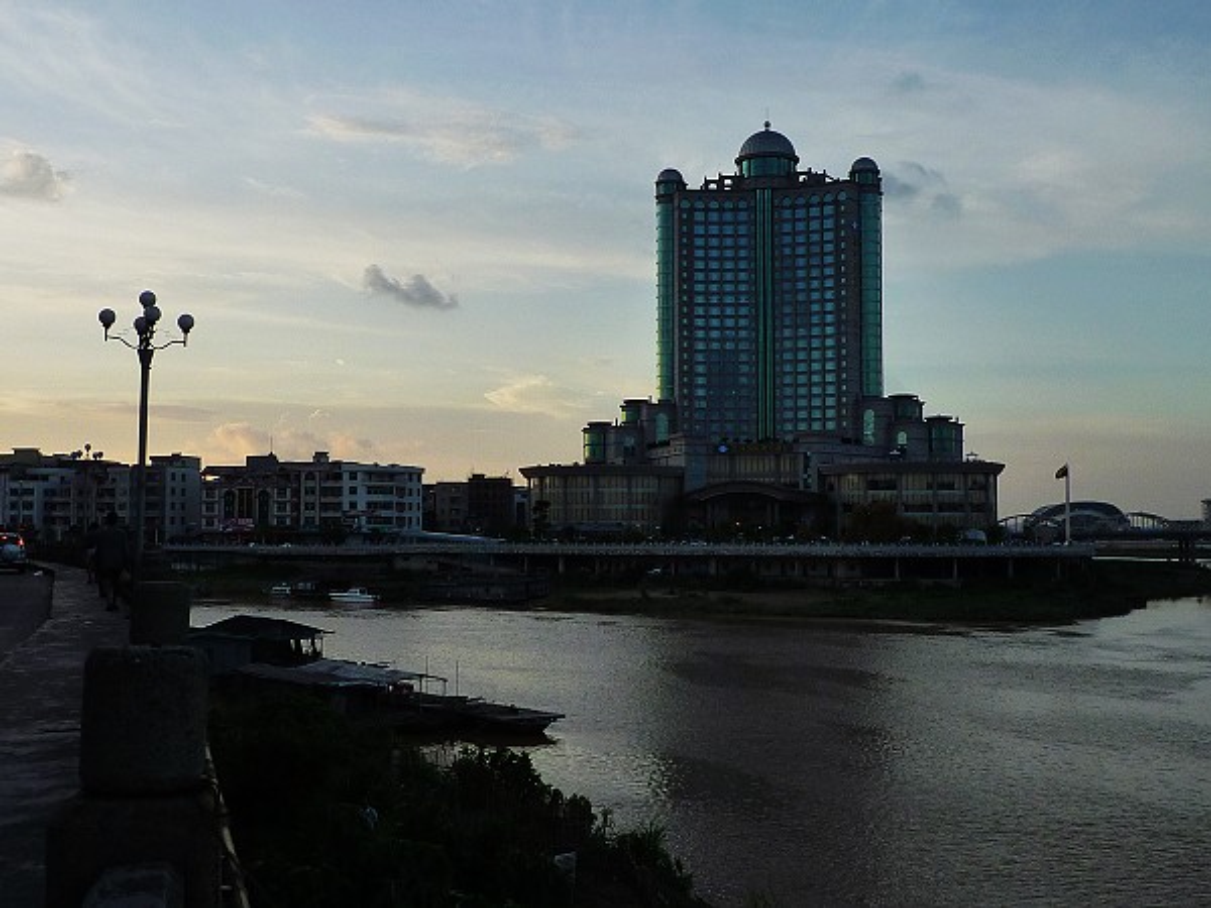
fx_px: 1539
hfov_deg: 42.9
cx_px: 606
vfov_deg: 32.9
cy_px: 454
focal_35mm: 44
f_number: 2.9
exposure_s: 1/400
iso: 125
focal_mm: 4.9
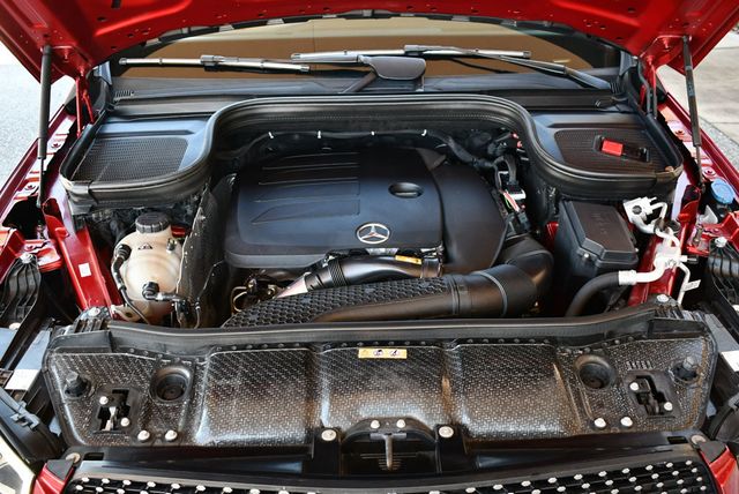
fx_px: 740
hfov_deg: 53.1
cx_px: 370
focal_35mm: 36
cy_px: 247
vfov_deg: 36.9
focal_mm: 18
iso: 800
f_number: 3.5
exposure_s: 1/160
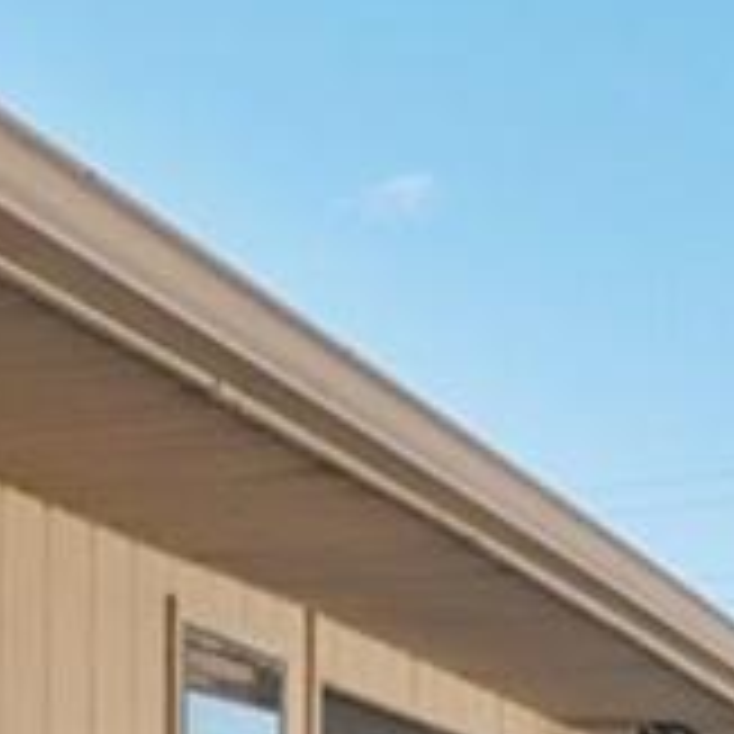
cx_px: -1693
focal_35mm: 125
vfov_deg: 13.5
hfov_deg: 9.5
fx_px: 2999
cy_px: 905
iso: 100
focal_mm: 10
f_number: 8
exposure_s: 1/90
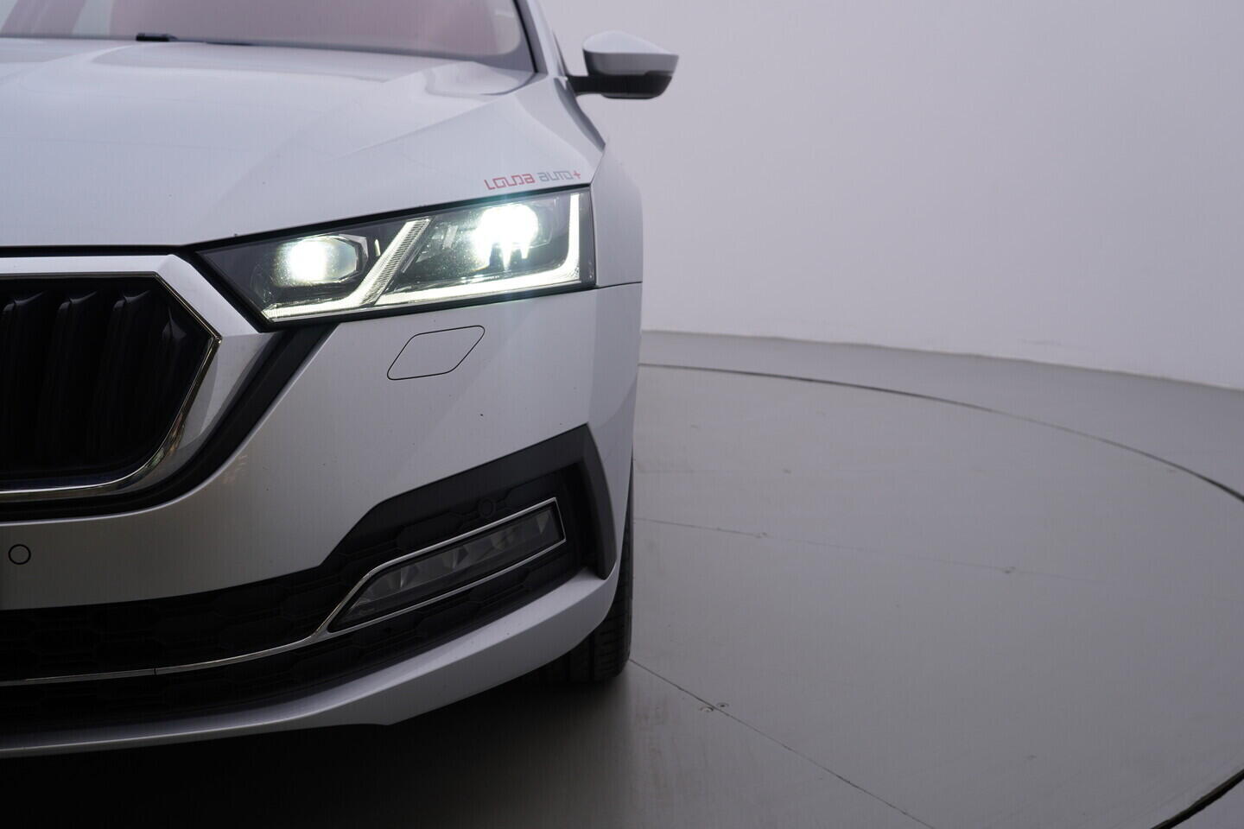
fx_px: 1244
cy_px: 414
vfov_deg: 36.9
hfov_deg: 53.1
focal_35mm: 36
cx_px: 622
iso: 125
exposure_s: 1/125
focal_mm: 24
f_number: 5
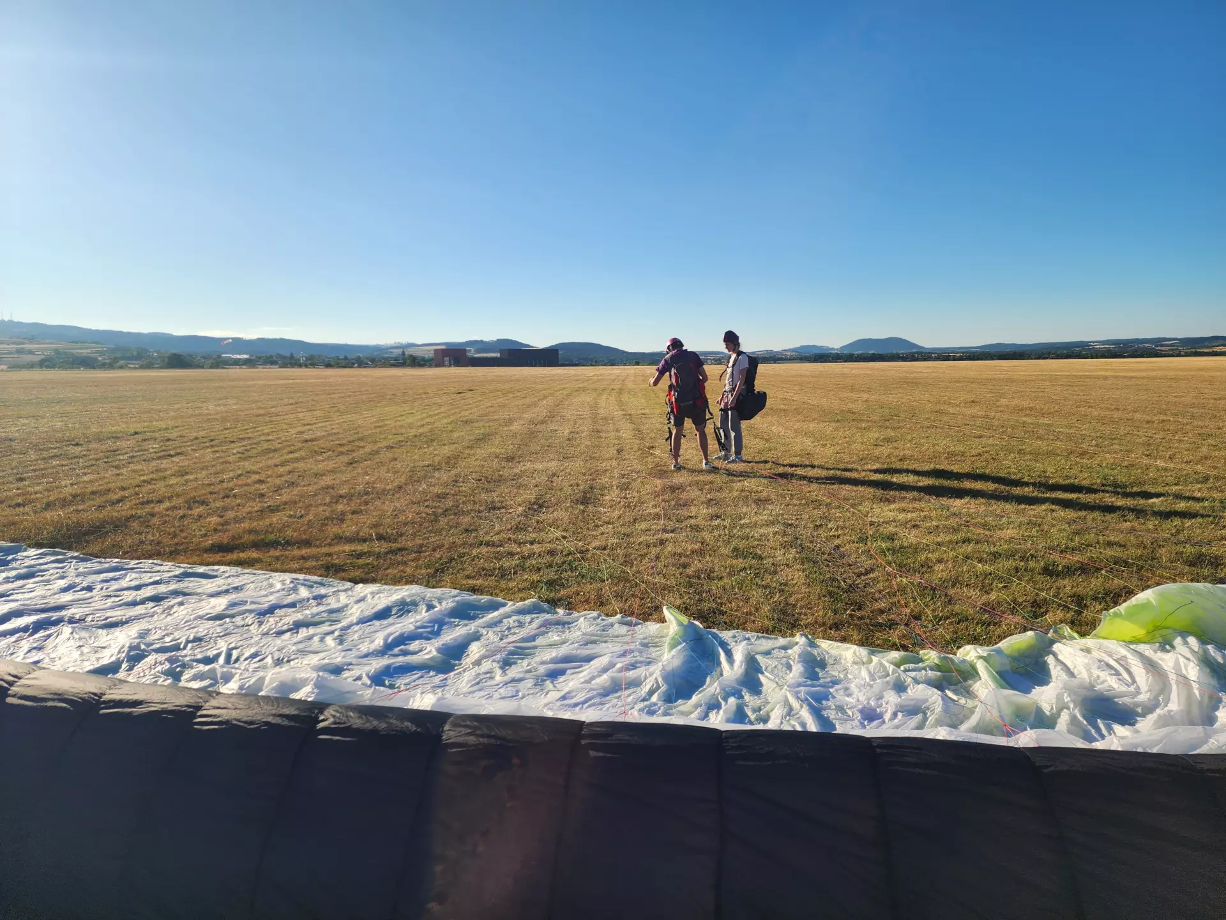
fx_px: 815
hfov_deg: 73.9
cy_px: 460
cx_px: 613
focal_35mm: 23
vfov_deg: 58.9
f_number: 1.8
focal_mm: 6.4
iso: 12
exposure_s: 1/1087
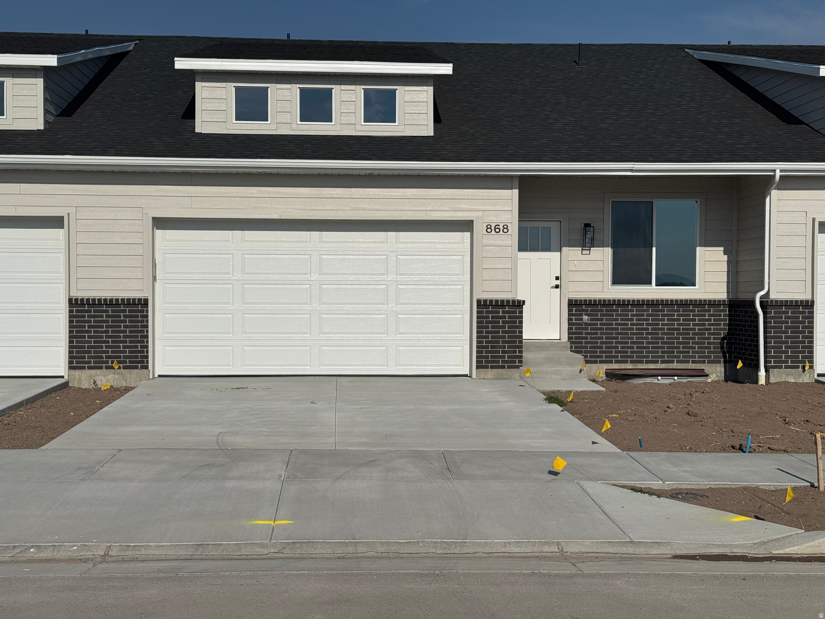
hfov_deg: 39.7
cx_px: 412
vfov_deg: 30.3
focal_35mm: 48
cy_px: 310
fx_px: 1144
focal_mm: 6.76
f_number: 1.78
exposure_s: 1/15385
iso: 50
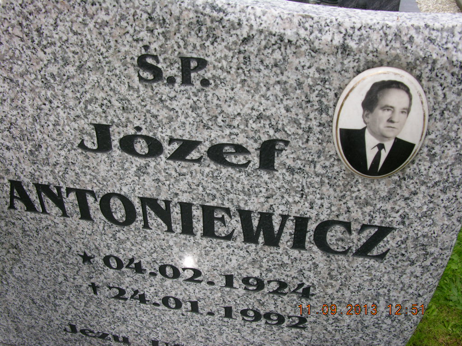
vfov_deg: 40.7
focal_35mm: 35
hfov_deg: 52.6
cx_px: 231
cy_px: 173
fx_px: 467
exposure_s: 1/174
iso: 50
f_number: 5
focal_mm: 8.9
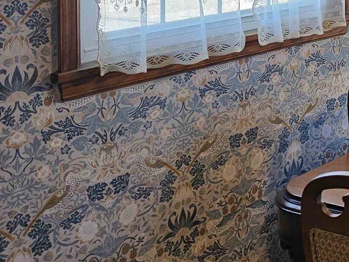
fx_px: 716
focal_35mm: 71
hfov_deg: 22.5
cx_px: 523
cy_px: -73
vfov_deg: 19.2
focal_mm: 5.4
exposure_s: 1/120
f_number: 1.8
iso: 125
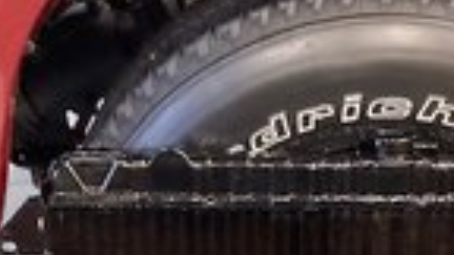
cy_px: 359
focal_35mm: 85
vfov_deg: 13.5
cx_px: 331
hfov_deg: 24.8
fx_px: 1023
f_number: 1.8
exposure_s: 1/30
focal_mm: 3.99
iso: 500
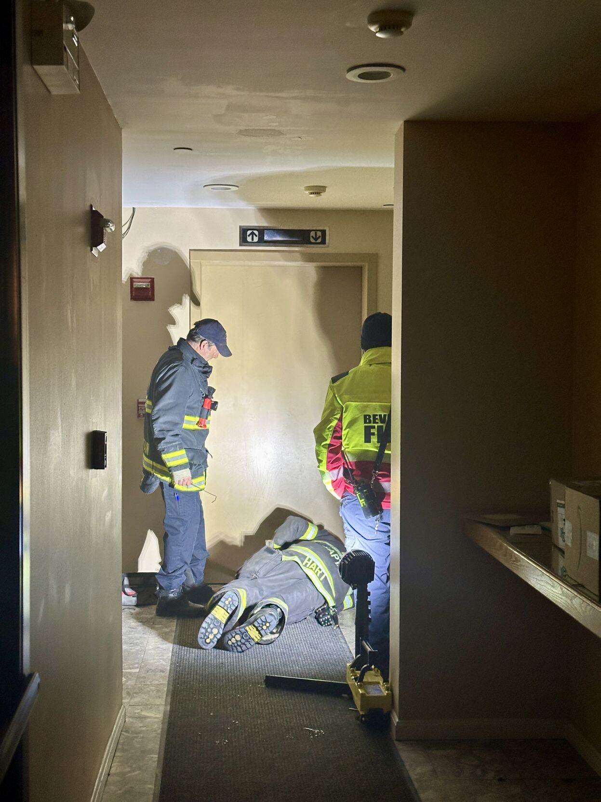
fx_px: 1111
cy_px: 401
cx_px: 300
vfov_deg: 39.7
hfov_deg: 30.3
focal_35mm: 48
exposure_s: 1/60
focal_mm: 6.86
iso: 200
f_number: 1.78
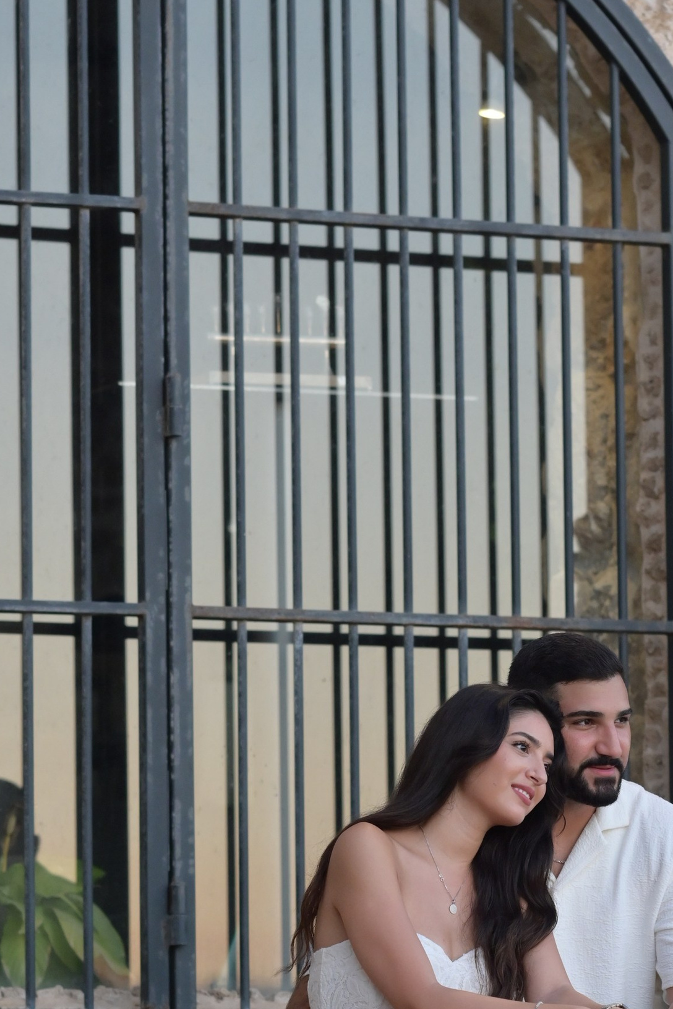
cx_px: 589
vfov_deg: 10.3
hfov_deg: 6.9
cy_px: 814
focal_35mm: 200
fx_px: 5608
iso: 800
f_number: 2.5
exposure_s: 1/800
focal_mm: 85
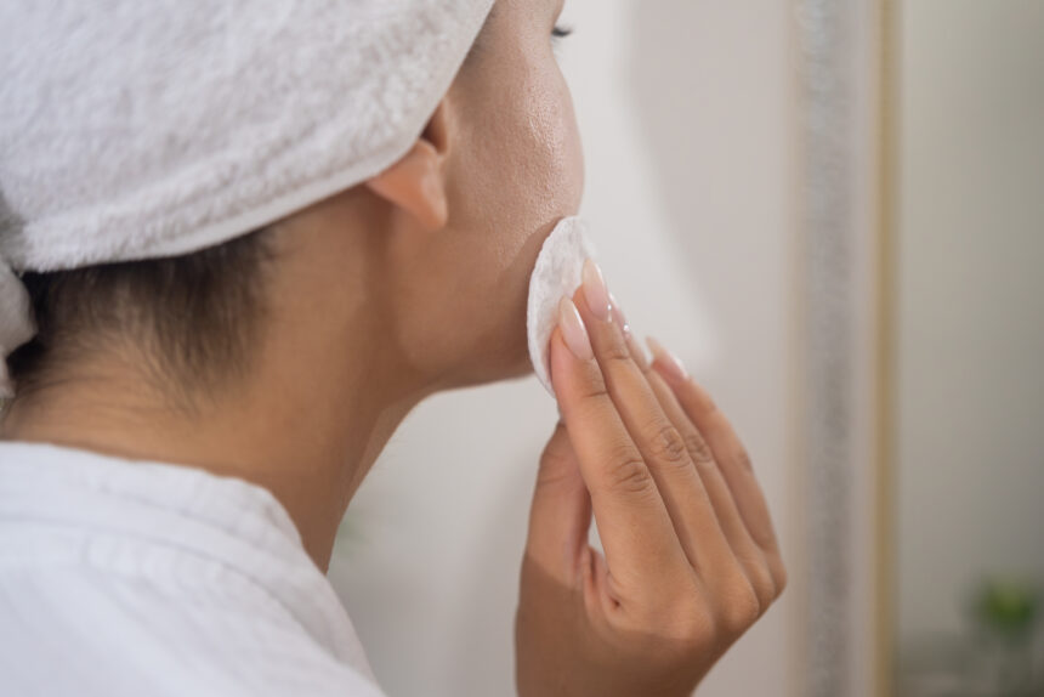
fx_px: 1450
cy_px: 348
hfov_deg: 39.6
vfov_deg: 27.0
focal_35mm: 50
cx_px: 522
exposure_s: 1/160
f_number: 2.5
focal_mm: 50
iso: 640
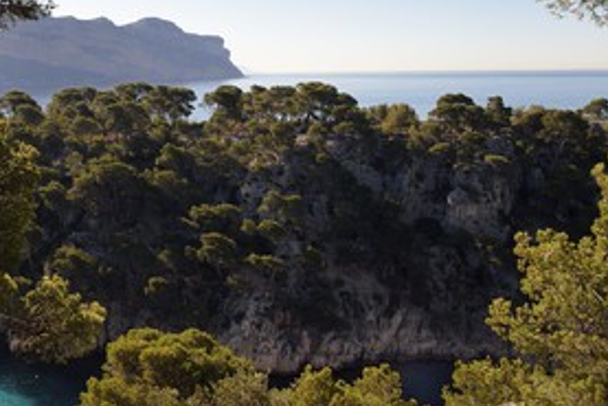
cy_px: 261
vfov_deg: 30.4
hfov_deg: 43.4
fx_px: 743
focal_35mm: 44
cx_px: 171
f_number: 11
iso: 200
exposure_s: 1/250
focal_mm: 29
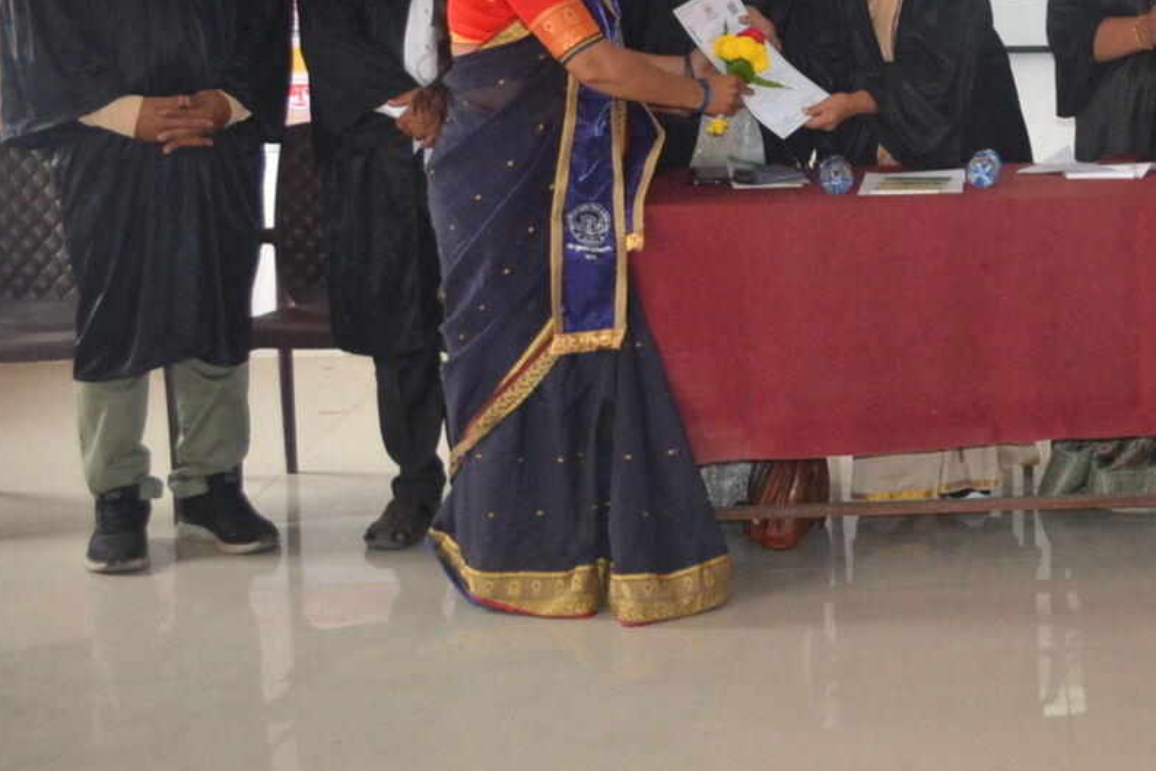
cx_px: 1392
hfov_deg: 23.2
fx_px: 2569
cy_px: 112
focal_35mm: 80
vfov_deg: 16.9
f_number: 3.8
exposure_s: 1/60
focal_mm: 22
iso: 900
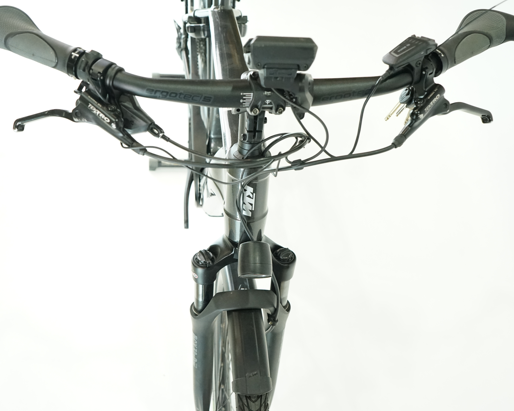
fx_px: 532
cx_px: 249
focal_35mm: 35
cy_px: 205
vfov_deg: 42.2
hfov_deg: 51.5
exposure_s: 1/200
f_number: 5.6
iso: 4000
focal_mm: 31
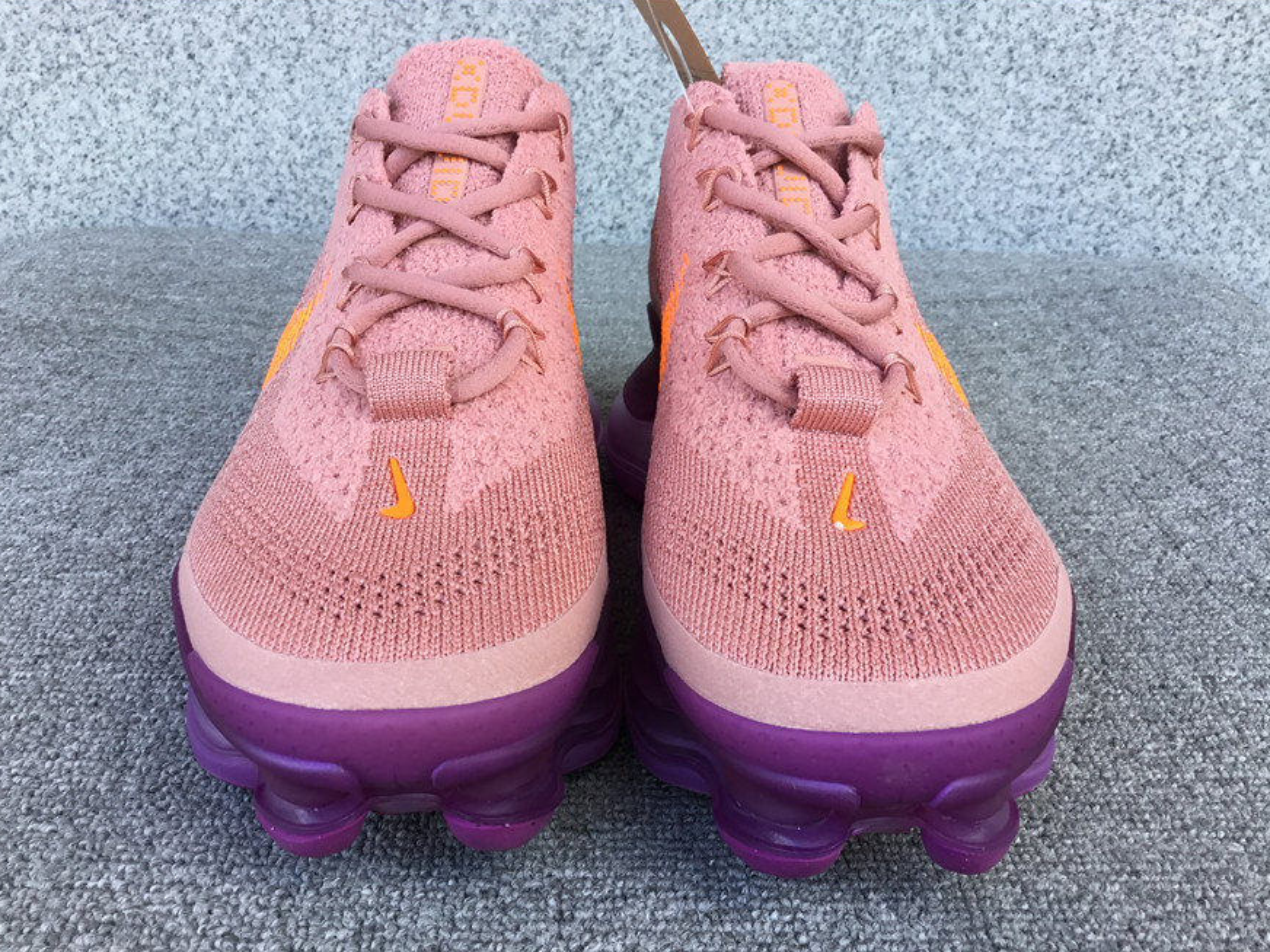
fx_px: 1174
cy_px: 488
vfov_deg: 44.2
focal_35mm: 32
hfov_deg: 56.8
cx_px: 623
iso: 32
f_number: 2.4
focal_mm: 3.3
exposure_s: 1/100
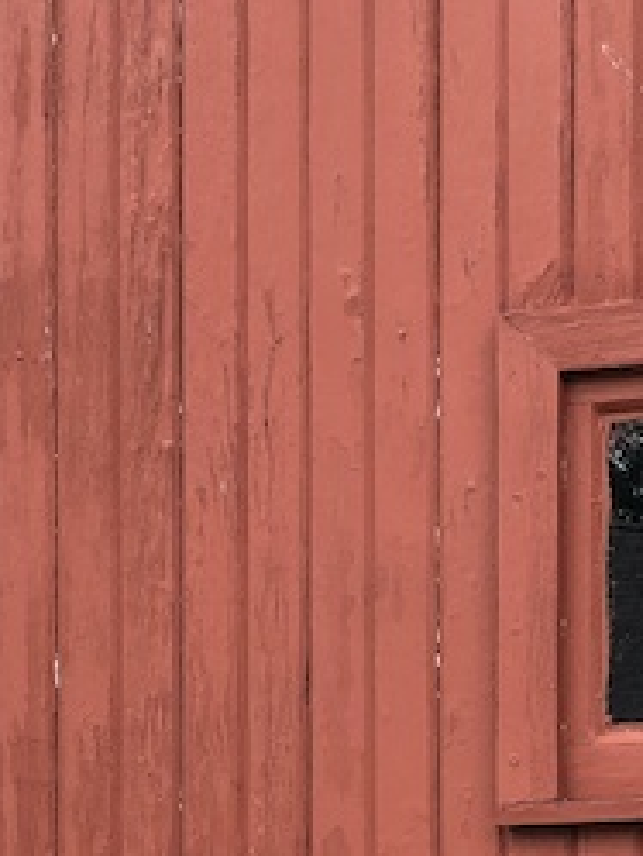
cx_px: 495
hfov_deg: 8.9
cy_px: 1361
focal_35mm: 167
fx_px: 4133
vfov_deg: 11.3
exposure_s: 1/60
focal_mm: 6
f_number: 2.4
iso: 16
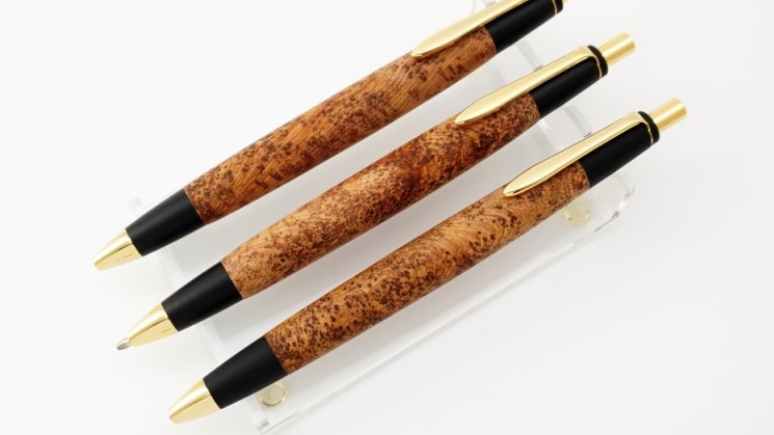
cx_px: 383
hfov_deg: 69.9
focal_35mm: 27
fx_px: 554
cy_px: 199
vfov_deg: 42.9
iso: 400
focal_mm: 16
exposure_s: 1/250
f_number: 4
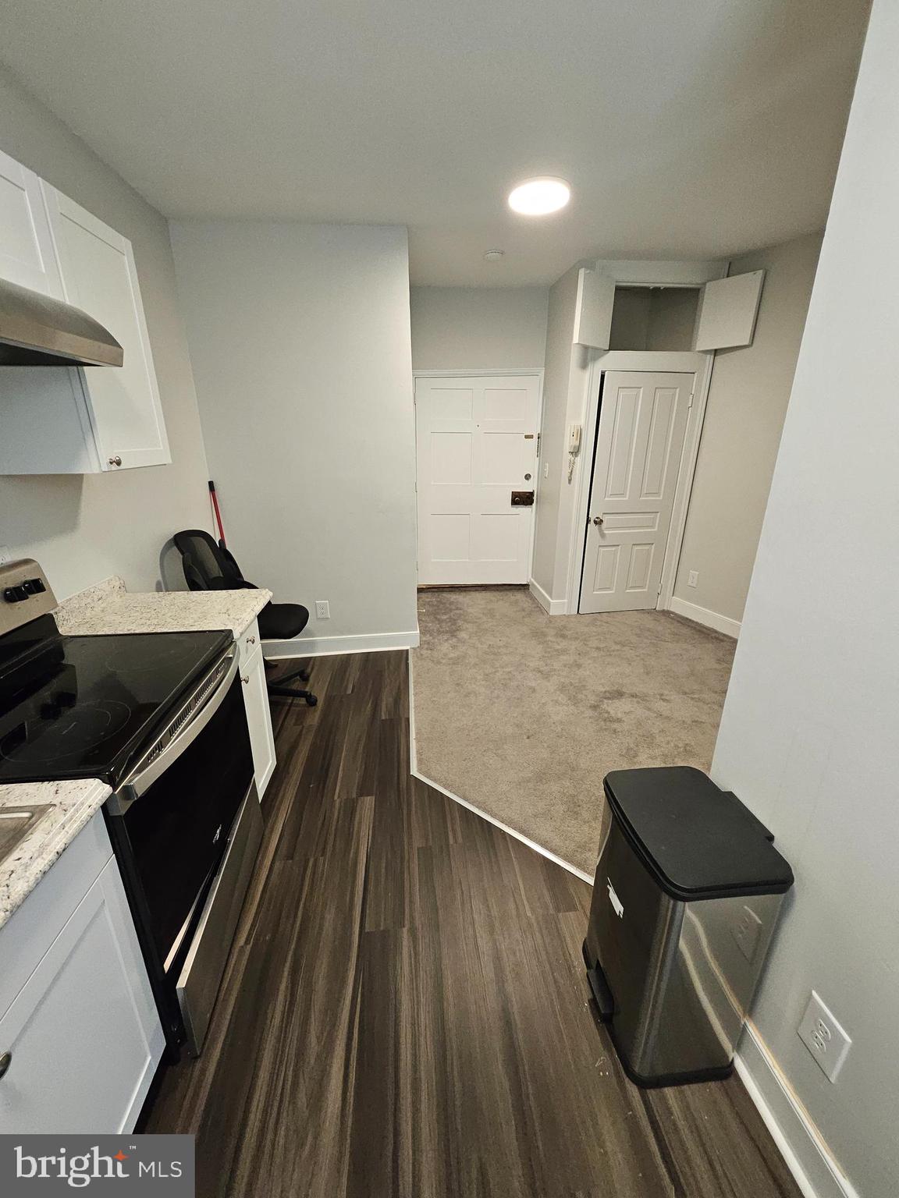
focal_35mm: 13
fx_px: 450
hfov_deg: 89.9
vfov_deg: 106.2
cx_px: 450
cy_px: 599
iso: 320
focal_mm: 1.74
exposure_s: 1/60
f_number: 2.2
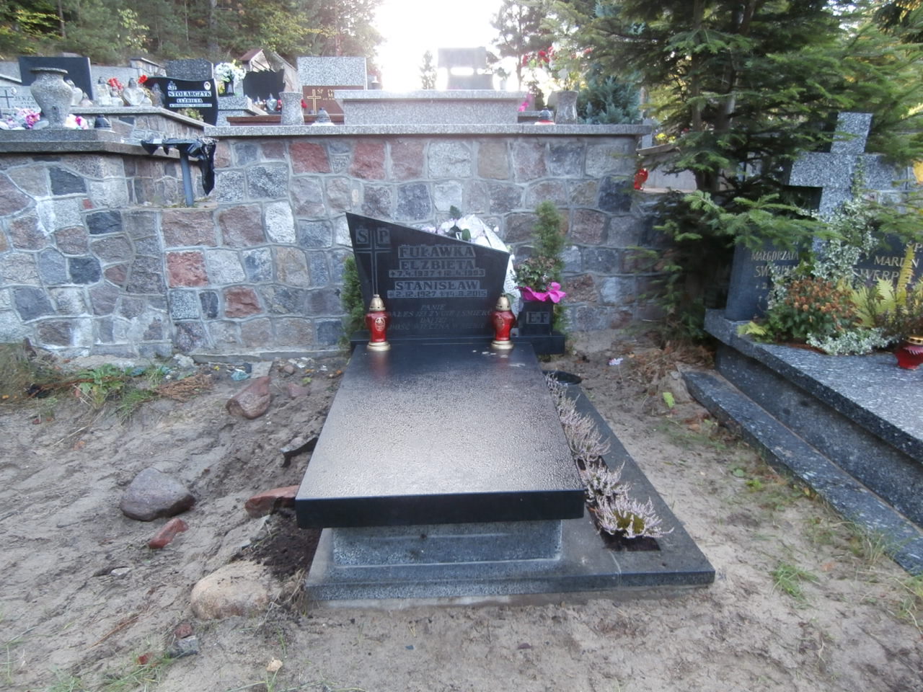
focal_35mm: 24
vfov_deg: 56.8
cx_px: 462
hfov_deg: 71.6
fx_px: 640
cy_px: 346
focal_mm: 4.2
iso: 125
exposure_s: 1/30
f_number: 3
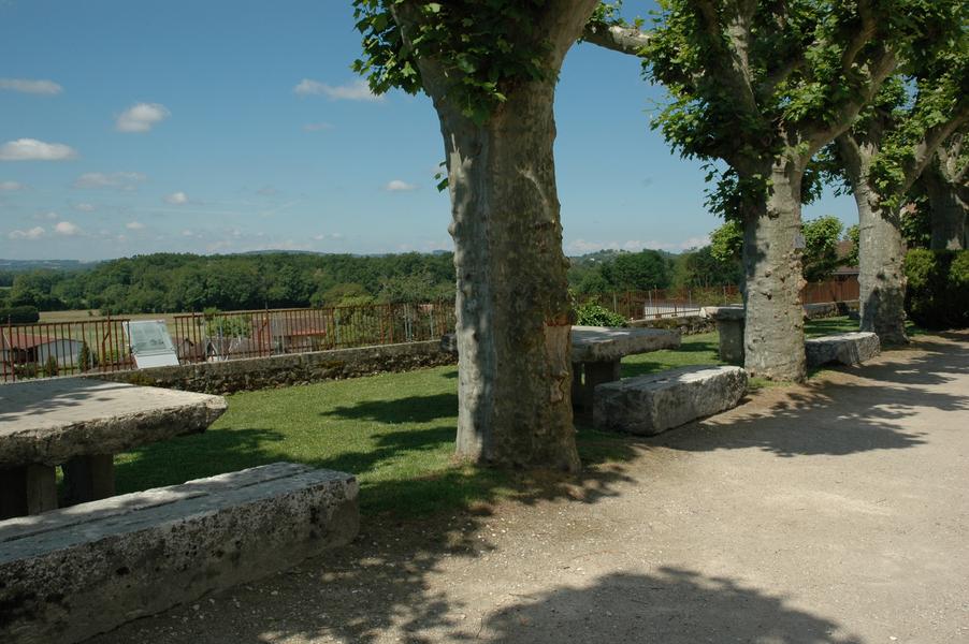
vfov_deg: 39.9
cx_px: 484
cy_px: 322
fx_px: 888
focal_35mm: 33
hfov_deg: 57.3
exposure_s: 1/400
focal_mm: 22
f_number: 10
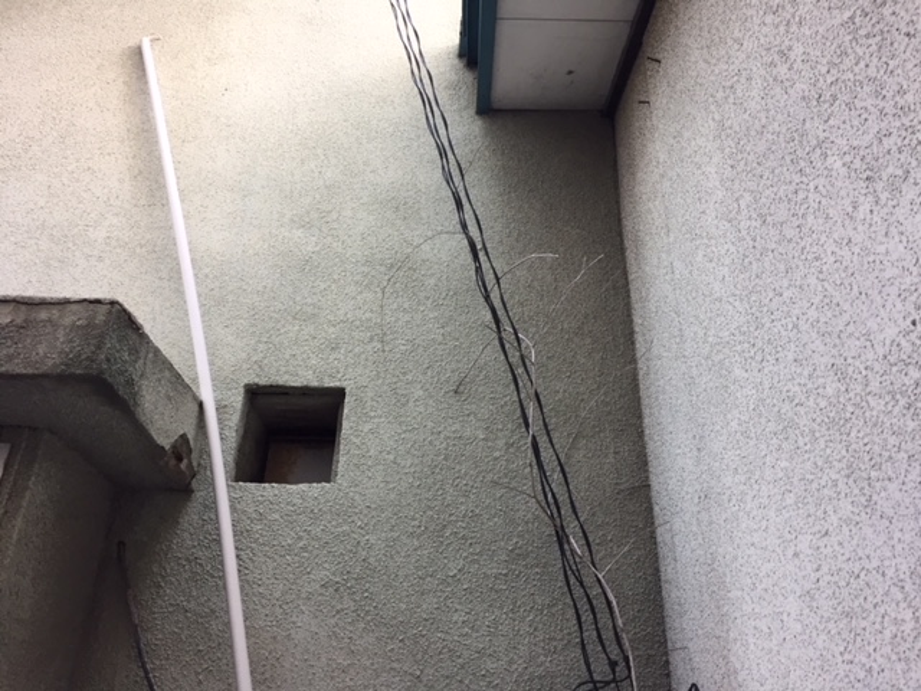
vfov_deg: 48.2
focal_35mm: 29
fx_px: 772
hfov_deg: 61.7
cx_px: 460
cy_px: 346
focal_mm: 4.15
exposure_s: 1/30
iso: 32
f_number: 2.2
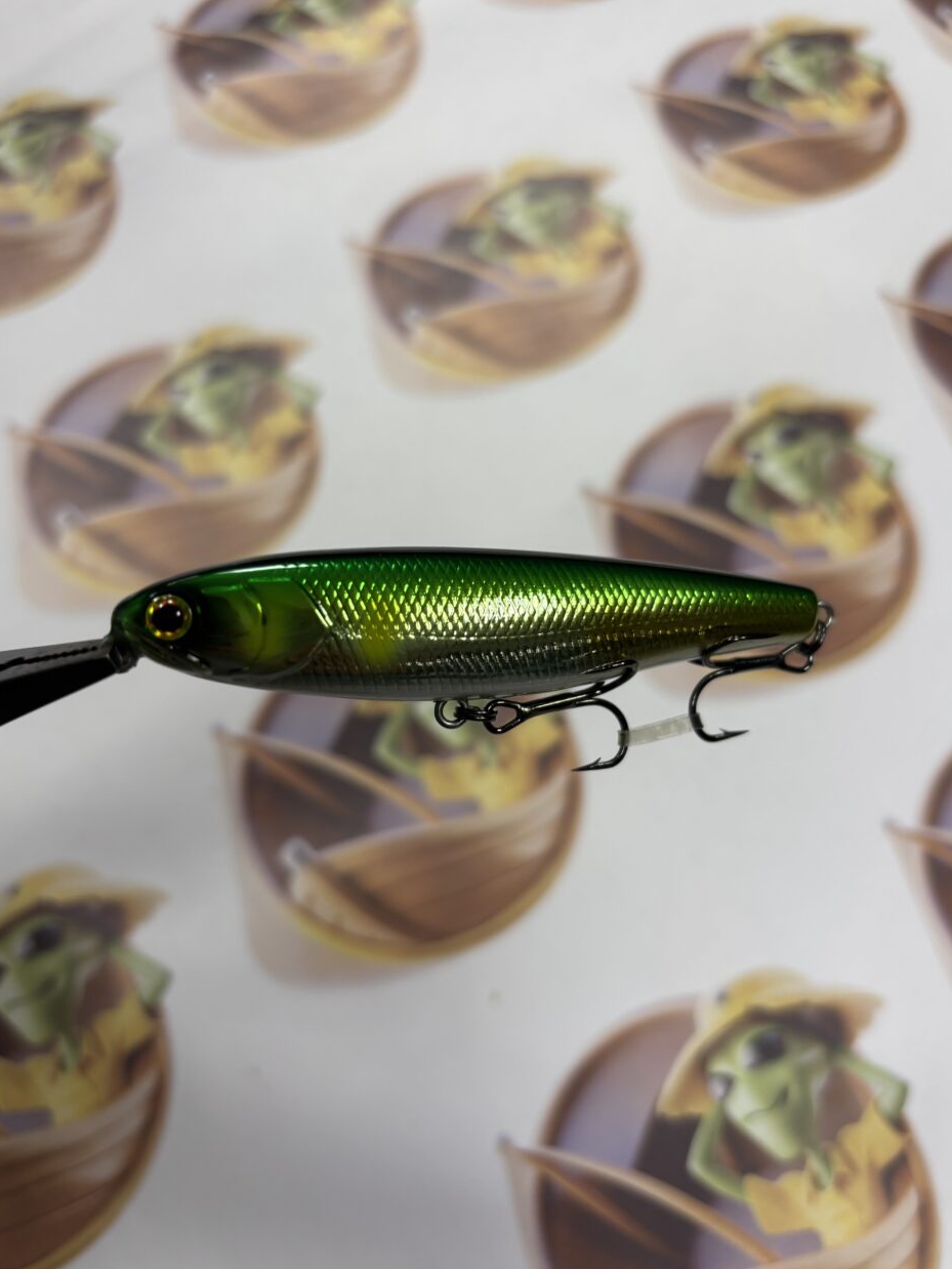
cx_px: 460
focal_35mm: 28
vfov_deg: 63.4
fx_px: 1026
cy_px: 629
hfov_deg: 49.8
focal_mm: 5.96
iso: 80
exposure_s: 1/60
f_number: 1.6
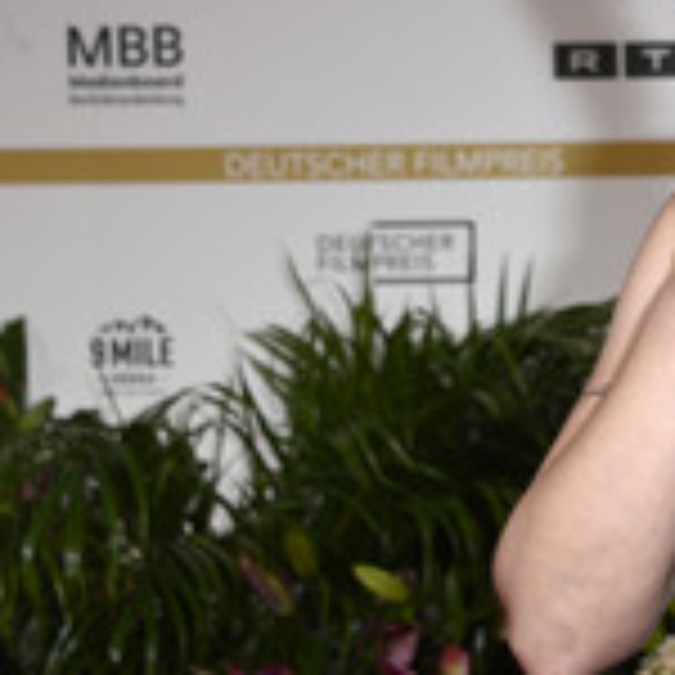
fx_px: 3486
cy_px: 256
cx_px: 974
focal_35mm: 158
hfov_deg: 10.7
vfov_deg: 11.1
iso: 500
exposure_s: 1/250
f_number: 5.6
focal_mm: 62
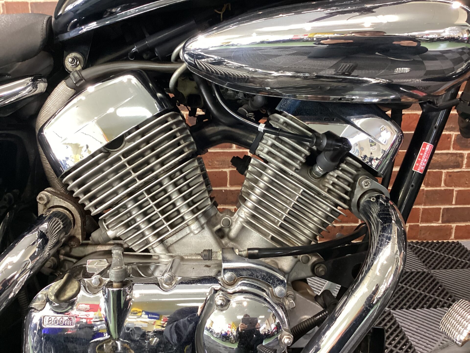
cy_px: 176
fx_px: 421
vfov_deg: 45.4
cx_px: 235
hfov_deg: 58.4
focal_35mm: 31
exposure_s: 1/40
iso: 320
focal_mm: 3.3
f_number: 2.4
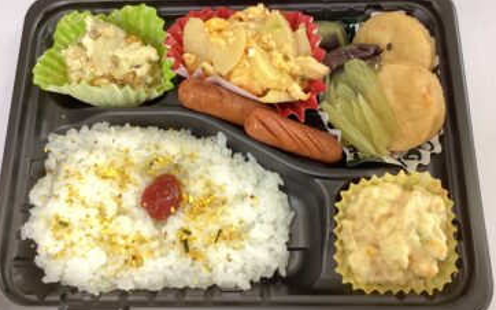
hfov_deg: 56.7
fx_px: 459
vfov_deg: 37.2
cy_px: 147
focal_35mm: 34
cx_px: 249
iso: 320
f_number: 2.4
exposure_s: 1/40
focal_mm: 3.3
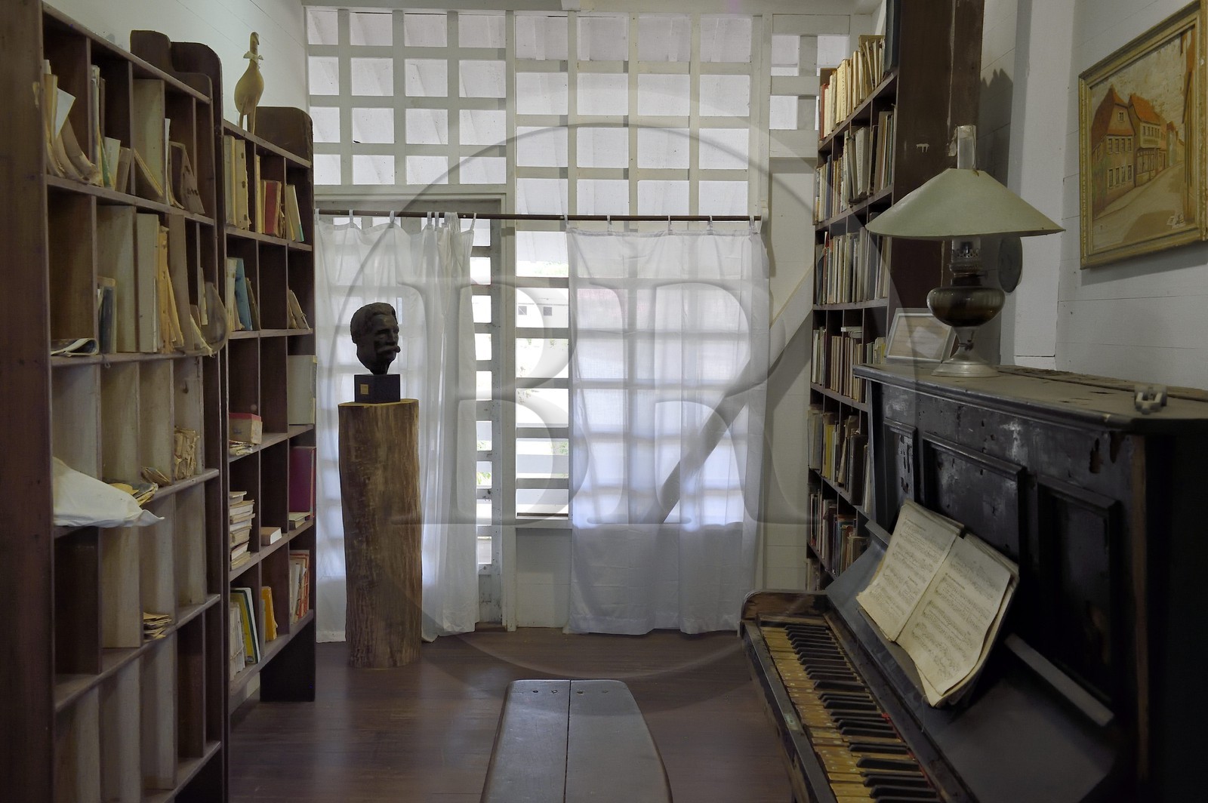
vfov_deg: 41.0
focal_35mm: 32
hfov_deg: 58.8
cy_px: 402
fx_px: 1073
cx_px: 604
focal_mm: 32
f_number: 8
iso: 3200
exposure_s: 1/40
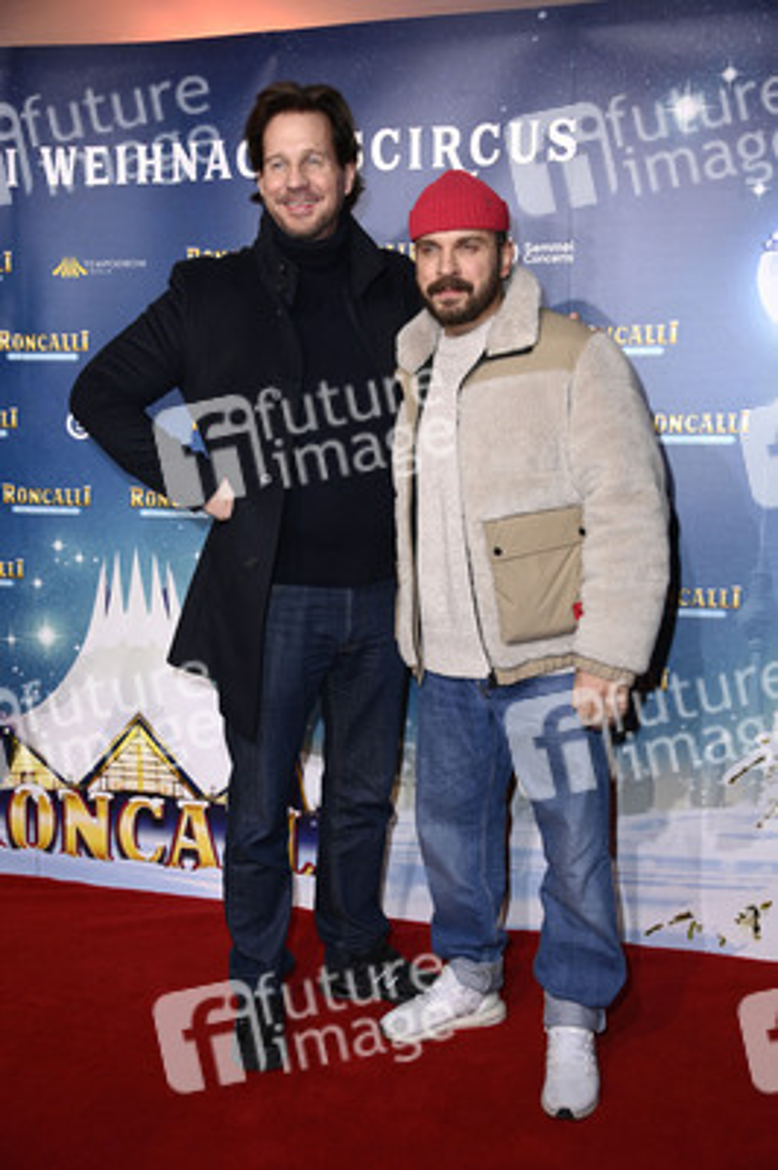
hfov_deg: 33.3
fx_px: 1299
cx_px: 389
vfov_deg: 48.5
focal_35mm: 40
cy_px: 585
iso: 1250
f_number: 5.6
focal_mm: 40
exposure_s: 1/250
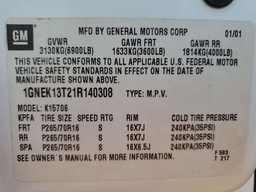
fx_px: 192
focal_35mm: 26
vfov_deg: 53.1
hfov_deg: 67.3
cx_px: 128
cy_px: 96
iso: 50
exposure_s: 1/1667
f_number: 1.5
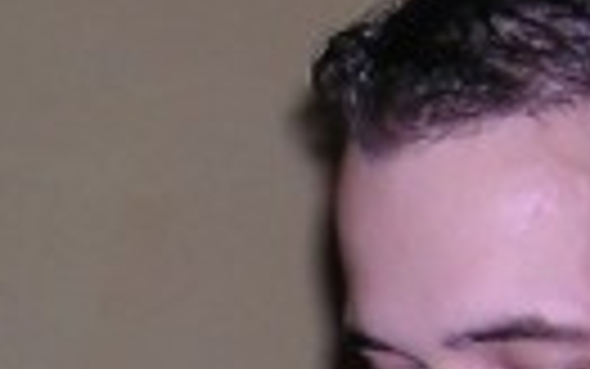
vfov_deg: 7.0
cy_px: 410
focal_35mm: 186
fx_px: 2992
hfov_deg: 11.2
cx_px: 126
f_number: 2.6
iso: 100
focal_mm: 4.7
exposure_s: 1/60.1
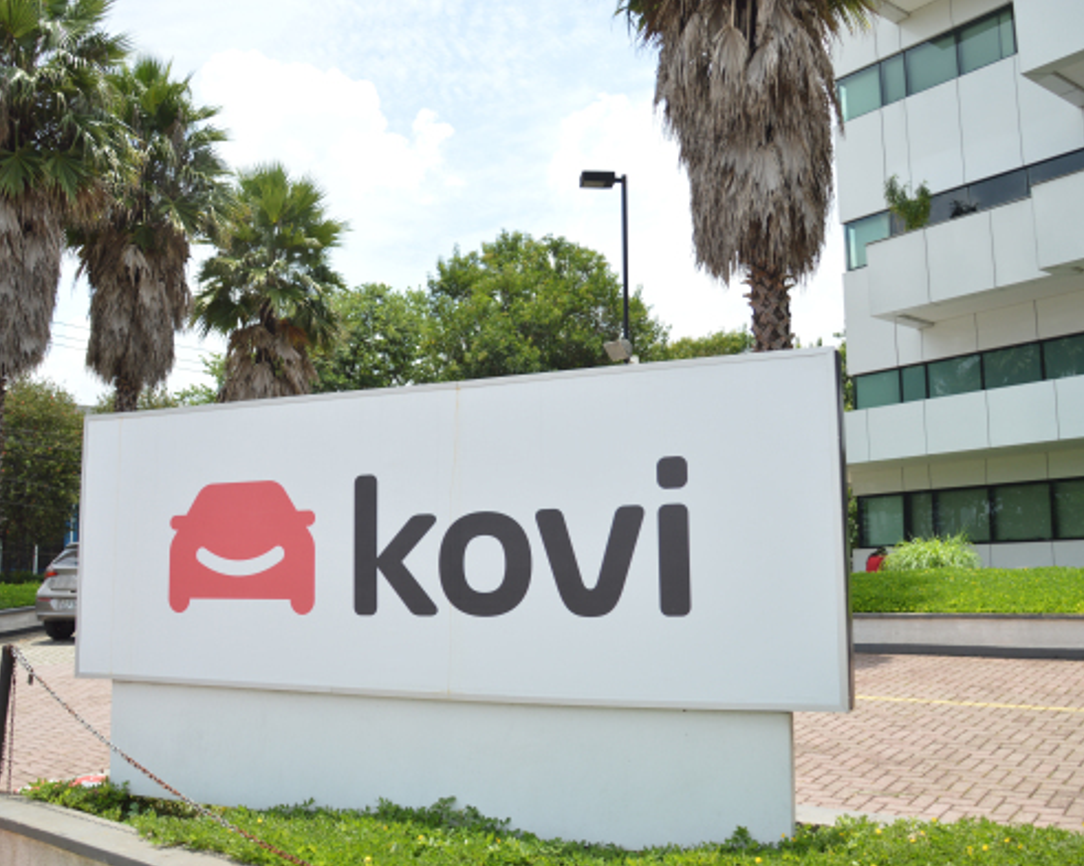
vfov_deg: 47.1
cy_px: 436
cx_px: 544
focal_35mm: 31
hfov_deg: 57.2
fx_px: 994
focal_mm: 18
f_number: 3.5
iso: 100
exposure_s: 1/640
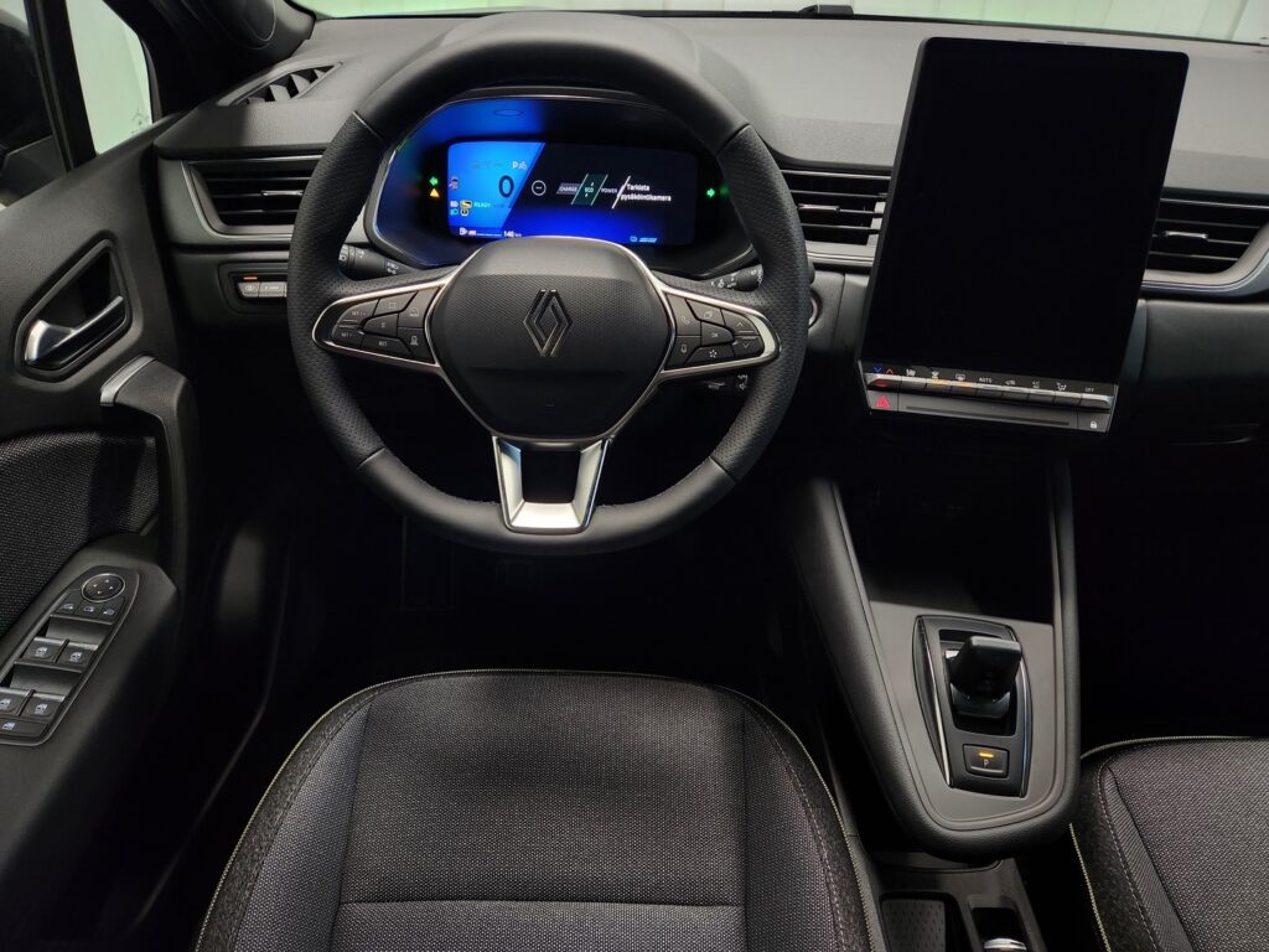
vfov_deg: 58.9
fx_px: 843
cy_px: 476
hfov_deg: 73.9
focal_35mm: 23
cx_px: 634
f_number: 1.8
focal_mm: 5.4
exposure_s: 1/100
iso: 250
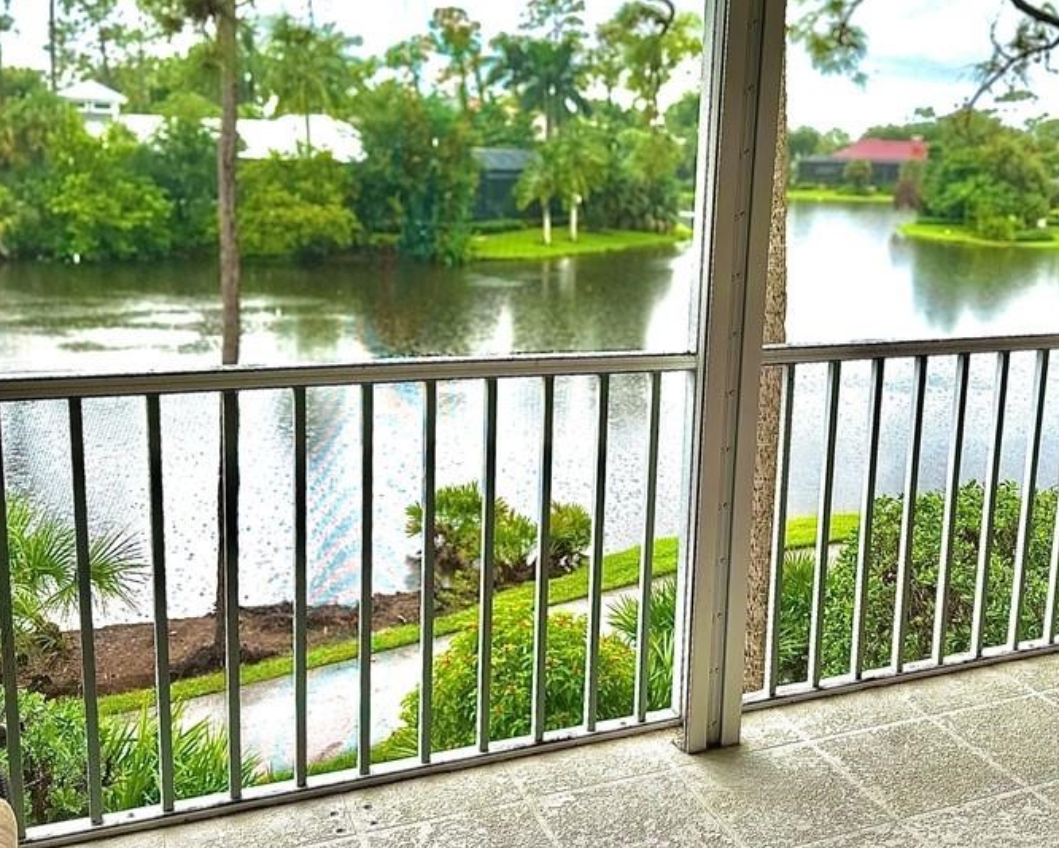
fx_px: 1128
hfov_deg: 50.1
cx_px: 617
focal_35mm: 36
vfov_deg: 41.0
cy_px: 350
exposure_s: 1/313
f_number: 1.78
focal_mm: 6.86
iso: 80
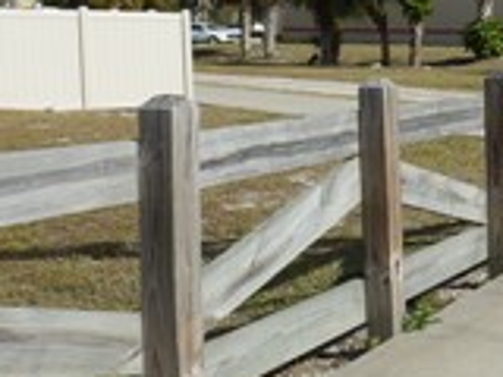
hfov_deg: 23.2
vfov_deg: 20.2
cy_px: 79
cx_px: 695
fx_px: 1046
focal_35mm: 72
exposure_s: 1/1250
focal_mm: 4.3
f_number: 4.1
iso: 125
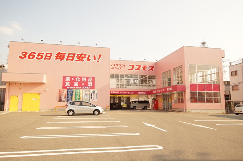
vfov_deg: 50.3
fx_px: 172
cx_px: 122
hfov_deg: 70.5
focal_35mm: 26
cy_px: 80
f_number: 6.3
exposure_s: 1/160
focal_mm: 17
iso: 100
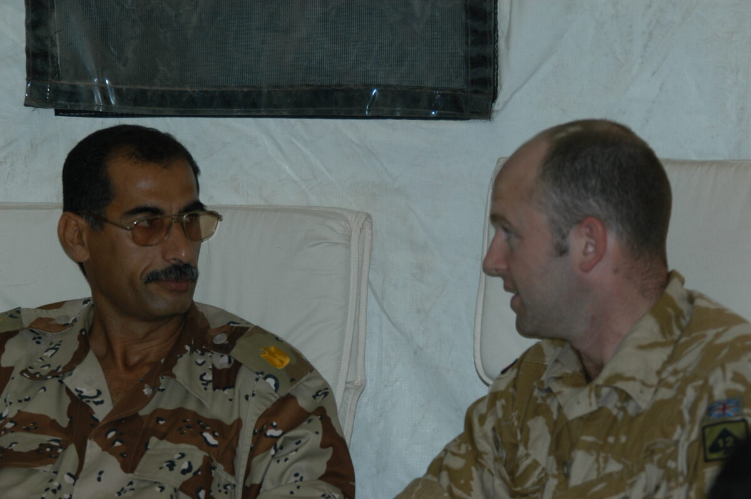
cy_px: 250
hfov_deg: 11.4
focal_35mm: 180
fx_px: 3750
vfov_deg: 7.6
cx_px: 376
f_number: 3.5
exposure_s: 1/125
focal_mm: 120
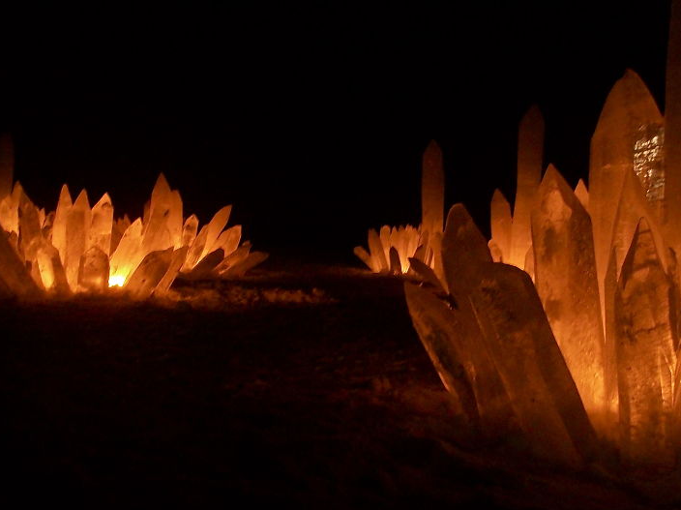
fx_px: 786
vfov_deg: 35.9
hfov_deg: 46.8
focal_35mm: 40
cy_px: 249
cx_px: 370
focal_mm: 5.7
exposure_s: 1/2
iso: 200
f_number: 2.9
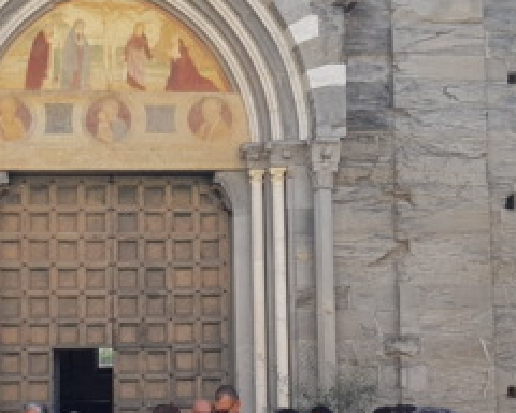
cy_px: 232
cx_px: 204
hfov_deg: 26.4
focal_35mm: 72
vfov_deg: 21.3
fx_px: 1100
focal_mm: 4.2
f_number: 1.7
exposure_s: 1/604
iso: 50
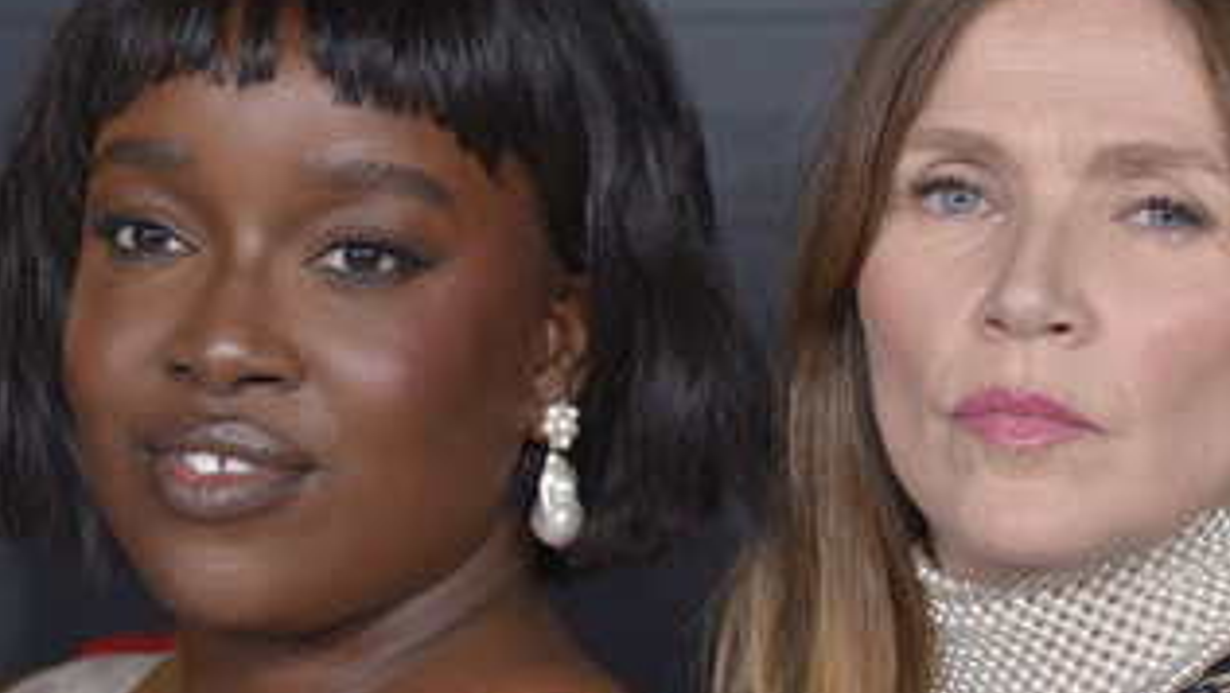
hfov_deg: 4.8
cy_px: 343
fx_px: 14584
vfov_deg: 2.7
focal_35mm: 447
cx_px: 740
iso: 400
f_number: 6.3
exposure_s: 1/400
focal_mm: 300
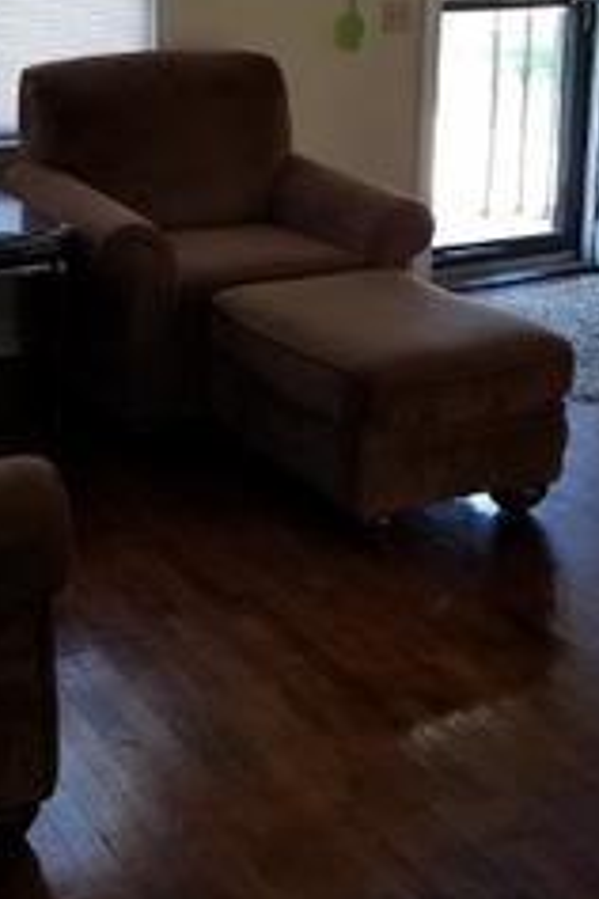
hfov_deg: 22.5
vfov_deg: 32.7
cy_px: 214
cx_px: 171
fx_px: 1497
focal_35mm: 60
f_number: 1.7
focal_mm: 4.25
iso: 64
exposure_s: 1/60
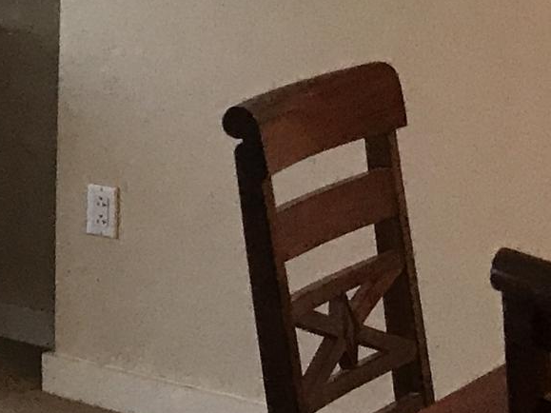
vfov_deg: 10.1
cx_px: -595
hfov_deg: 12.0
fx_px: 2308
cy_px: -46
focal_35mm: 145
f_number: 1.8
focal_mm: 3.99
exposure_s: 1/30
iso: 32
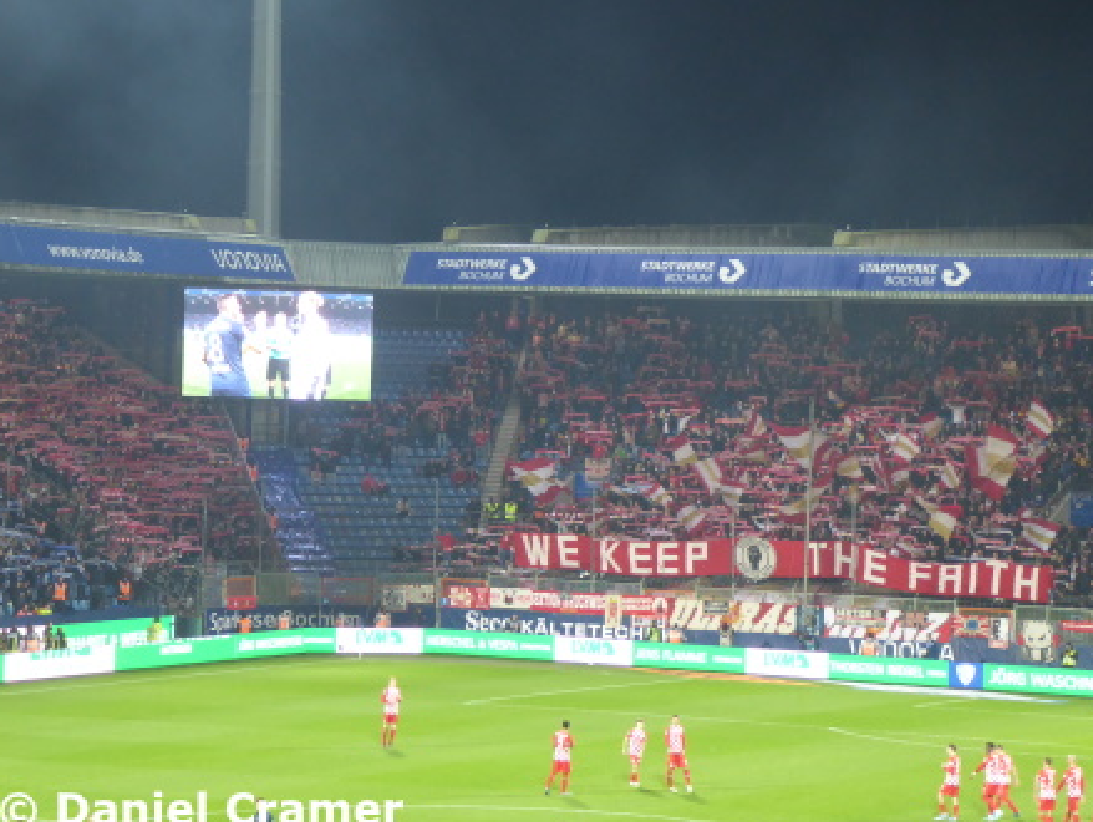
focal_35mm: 127
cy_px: 418
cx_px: 553
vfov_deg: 11.7
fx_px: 4013
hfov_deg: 15.5
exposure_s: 1/25
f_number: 5.2
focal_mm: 22.3
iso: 400
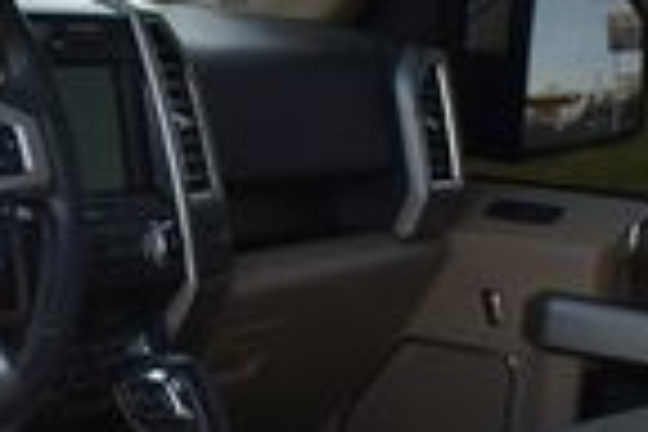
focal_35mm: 120
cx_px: -112
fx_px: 2160
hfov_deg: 16.4
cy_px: 551
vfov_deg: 11.2
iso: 560
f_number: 3.5
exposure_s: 1/250
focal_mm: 18
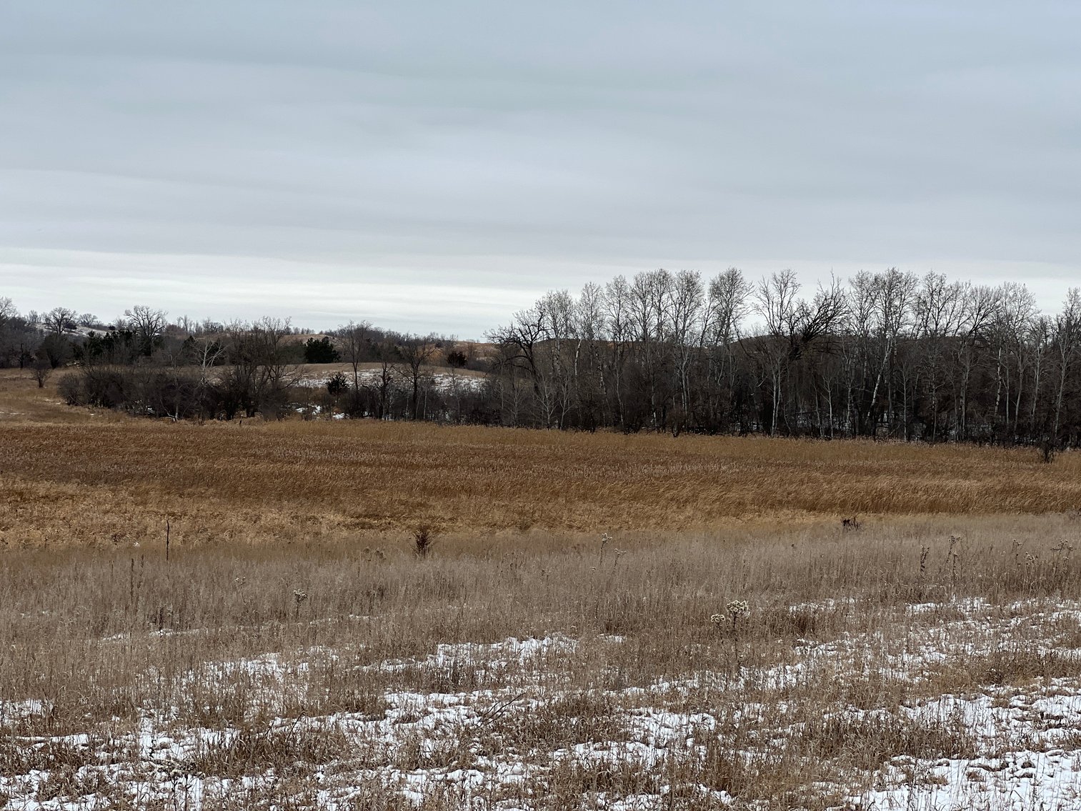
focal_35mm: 77
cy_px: 406
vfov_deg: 19.1
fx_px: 2405
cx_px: 540
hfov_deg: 25.3
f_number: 2.8
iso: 32
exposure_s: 1/501
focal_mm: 9
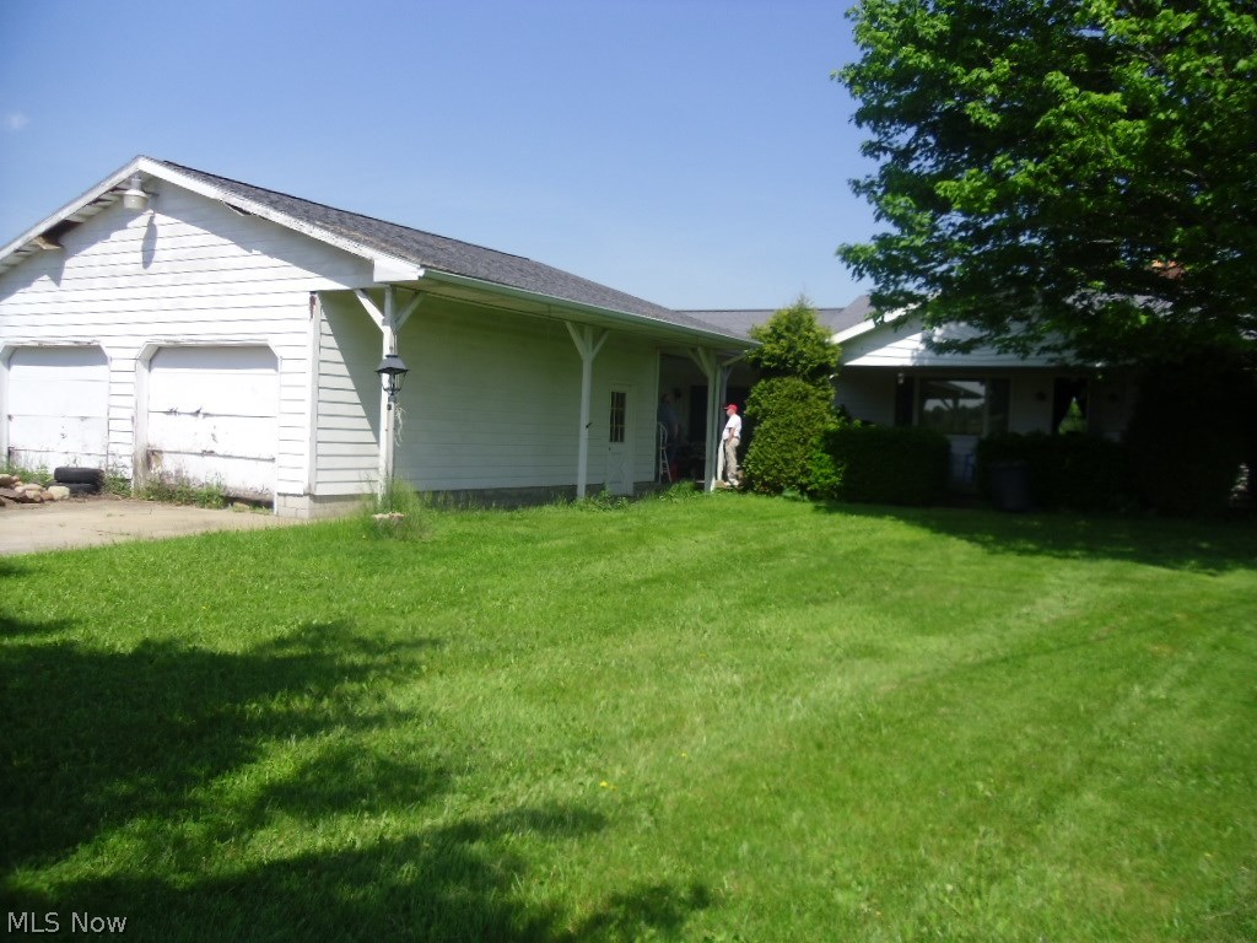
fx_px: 1126
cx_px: 628
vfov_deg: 45.4
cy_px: 472
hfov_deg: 58.4
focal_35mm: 31
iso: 80
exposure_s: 1/756
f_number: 3.3
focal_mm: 5.6
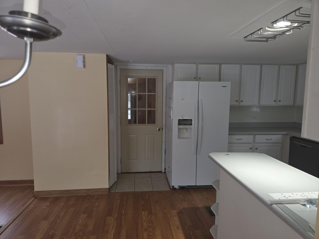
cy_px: 120
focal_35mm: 23
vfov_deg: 58.9
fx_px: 212
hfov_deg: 73.9
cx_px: 160
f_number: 1.8
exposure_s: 1/60
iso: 80
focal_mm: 5.4
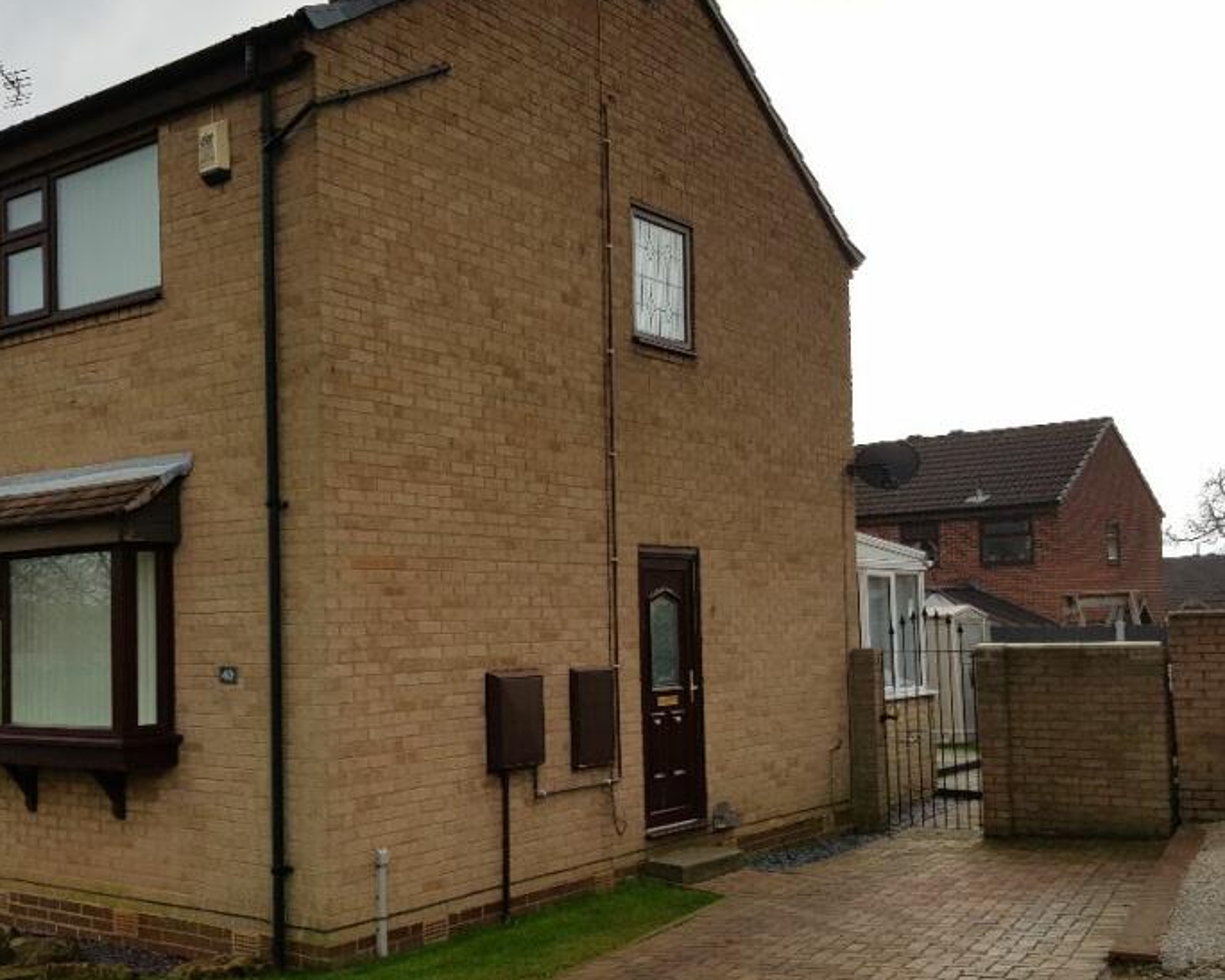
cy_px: 591
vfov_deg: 39.0
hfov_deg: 47.5
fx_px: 1378
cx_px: 453
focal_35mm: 38
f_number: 1.7
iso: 40
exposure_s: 1/3488
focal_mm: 4.2
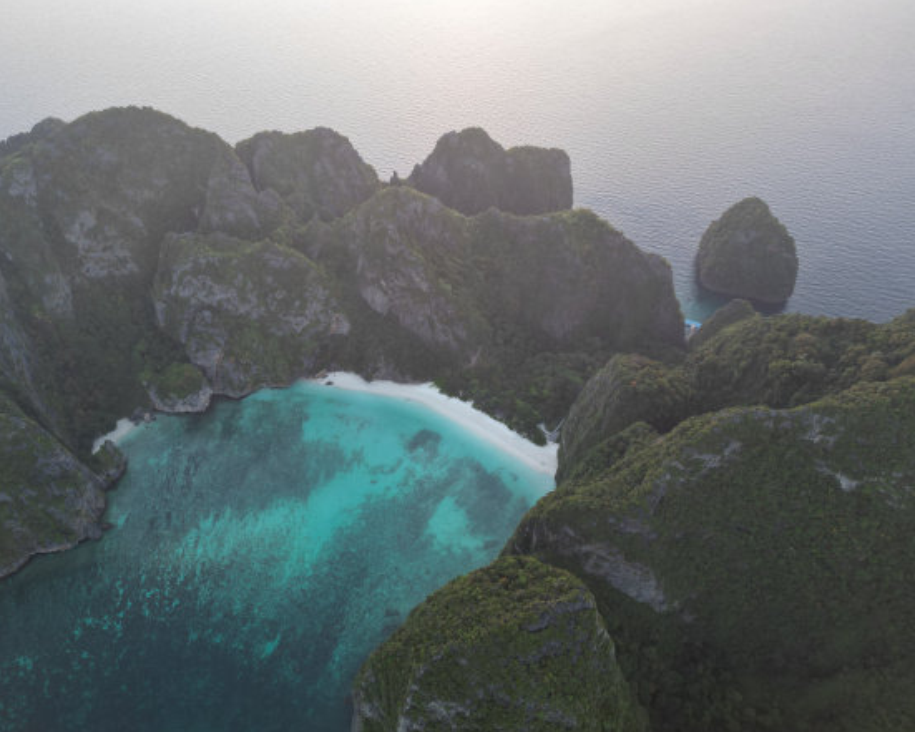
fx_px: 704
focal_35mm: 26
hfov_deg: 65.9
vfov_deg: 54.9
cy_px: 373
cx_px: 413
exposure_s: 1/80
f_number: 1.7
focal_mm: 6.72
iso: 120
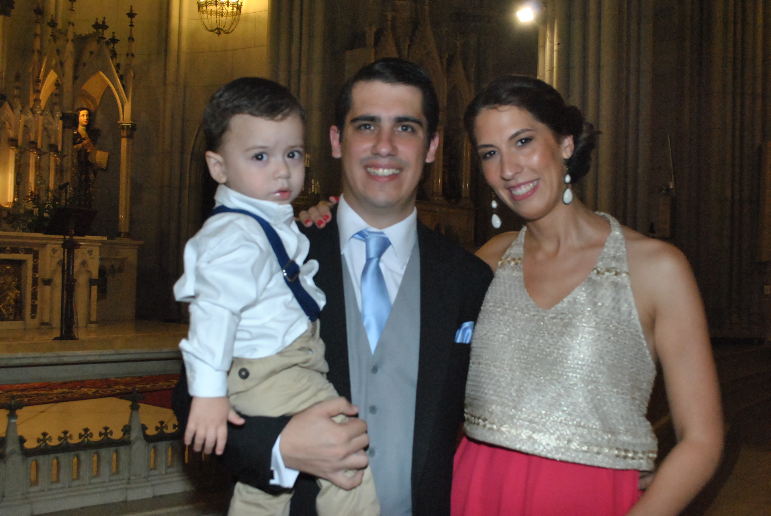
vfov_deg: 34.3
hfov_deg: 49.5
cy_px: 258
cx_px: 386
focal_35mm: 39
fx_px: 836
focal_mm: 26
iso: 1600
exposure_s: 1/80
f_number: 5.6
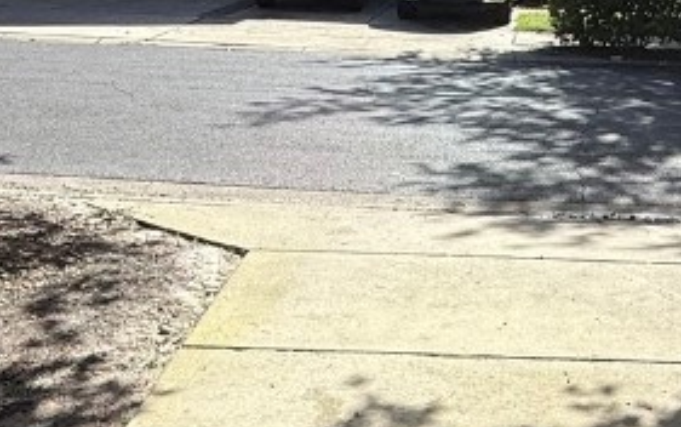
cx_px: 458
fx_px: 1003
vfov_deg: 23.1
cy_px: 425
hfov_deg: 37.1
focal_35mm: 54
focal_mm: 2.22
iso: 50
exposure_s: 1/1464
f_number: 2.2
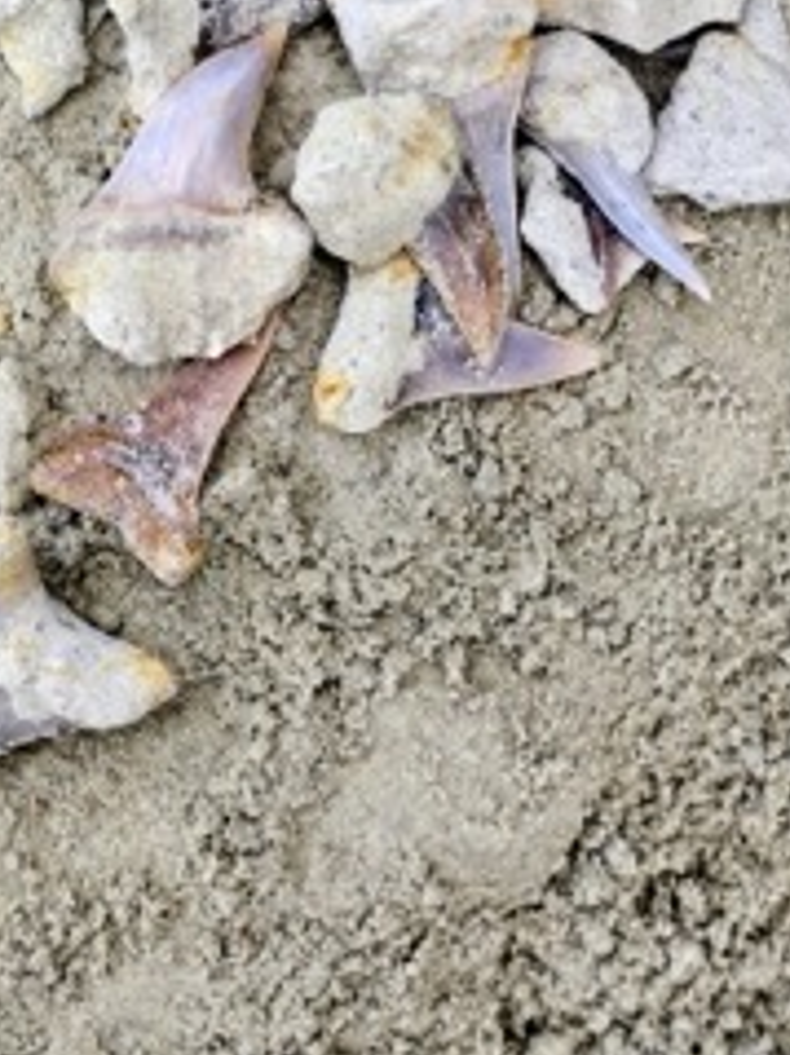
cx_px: -62
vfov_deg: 20.9
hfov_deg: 18.5
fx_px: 2345
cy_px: -587
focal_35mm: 77
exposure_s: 1/180
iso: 50
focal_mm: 5.4
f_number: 1.8
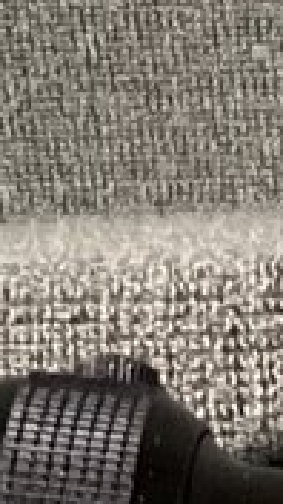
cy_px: 1522
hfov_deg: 4.0
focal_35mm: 291
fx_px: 3882
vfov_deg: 6.7
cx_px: 1033
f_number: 2.4
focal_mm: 3.3
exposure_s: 1/40
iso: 400
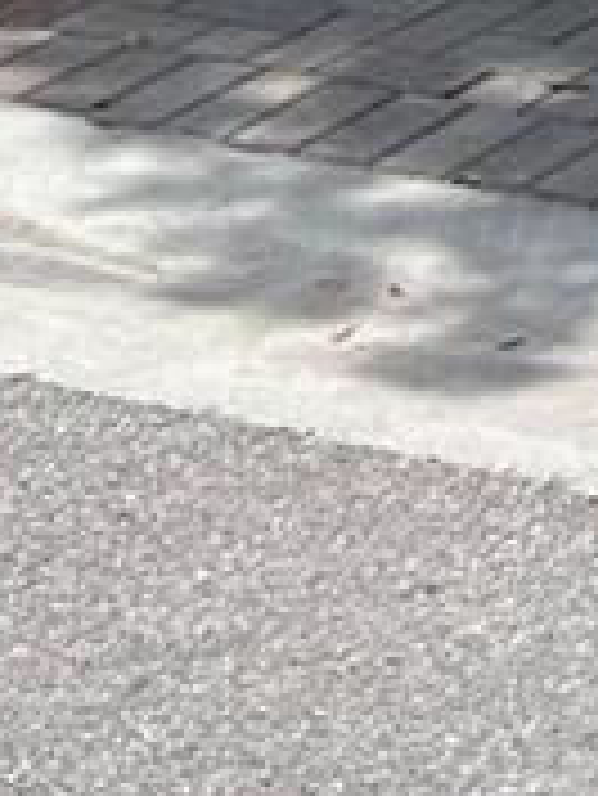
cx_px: 1821
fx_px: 4049
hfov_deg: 7.4
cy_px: -1048
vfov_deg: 10.0
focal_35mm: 176
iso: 50
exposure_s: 1/3356
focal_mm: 5.7
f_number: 1.5
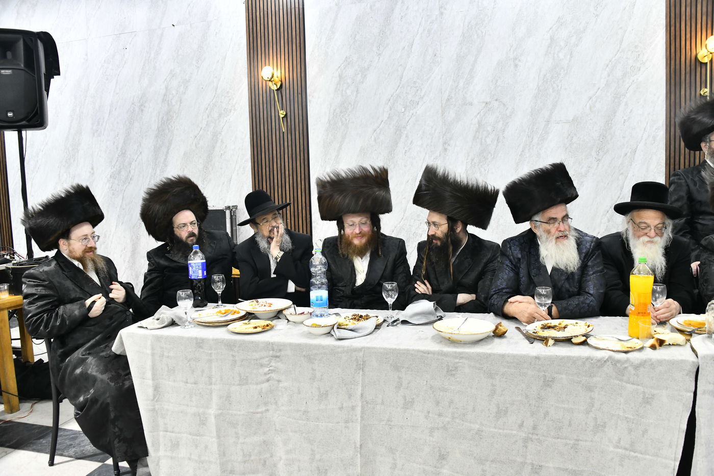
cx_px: 357
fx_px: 555
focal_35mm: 28
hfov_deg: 65.5
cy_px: 238
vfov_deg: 46.4
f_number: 5.6
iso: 1600
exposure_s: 1/100
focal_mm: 28
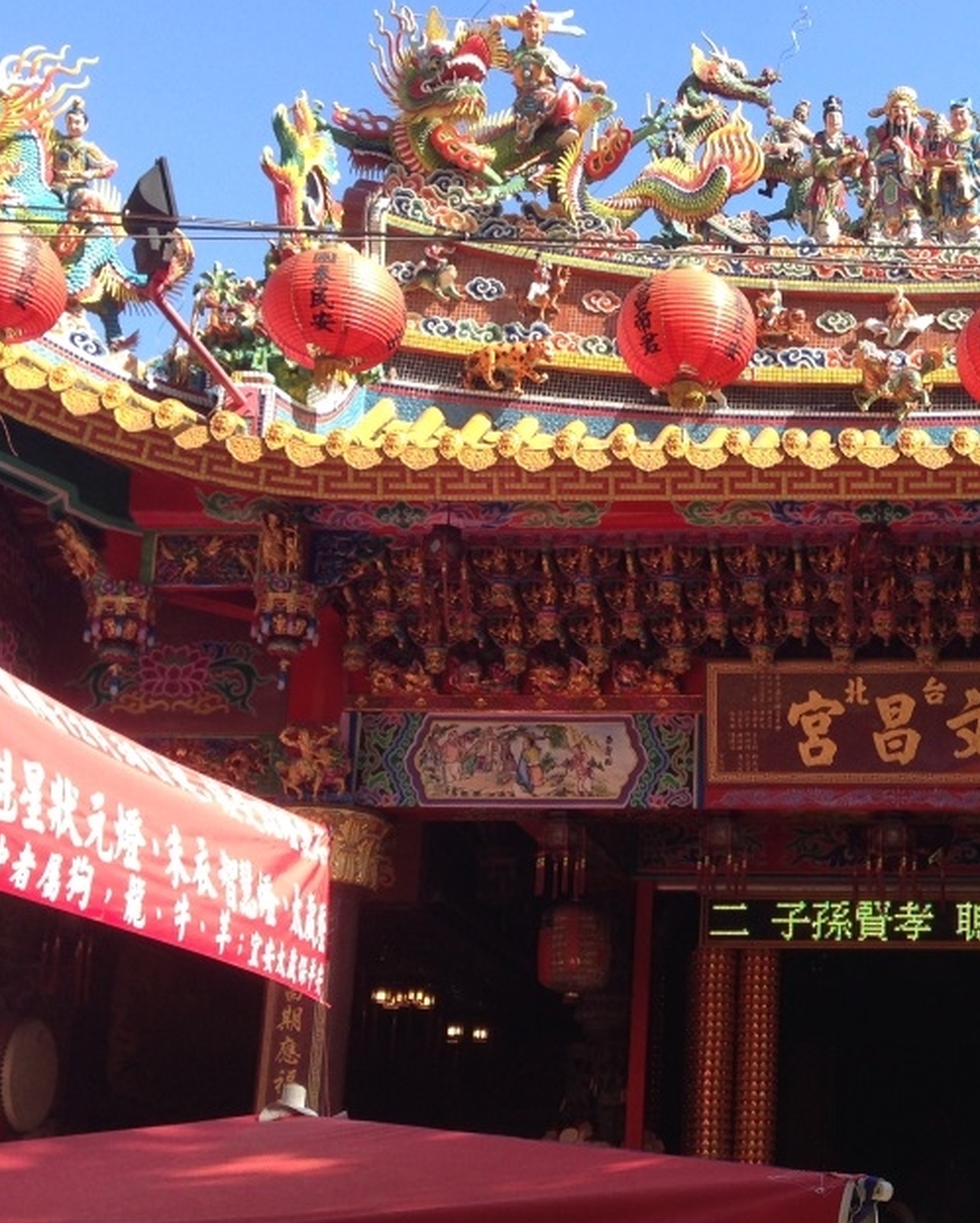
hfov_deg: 23.8
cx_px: 919
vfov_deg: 30.4
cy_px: 732
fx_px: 2246
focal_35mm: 62
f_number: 2.4
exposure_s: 1/536
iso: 50
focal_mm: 4.12
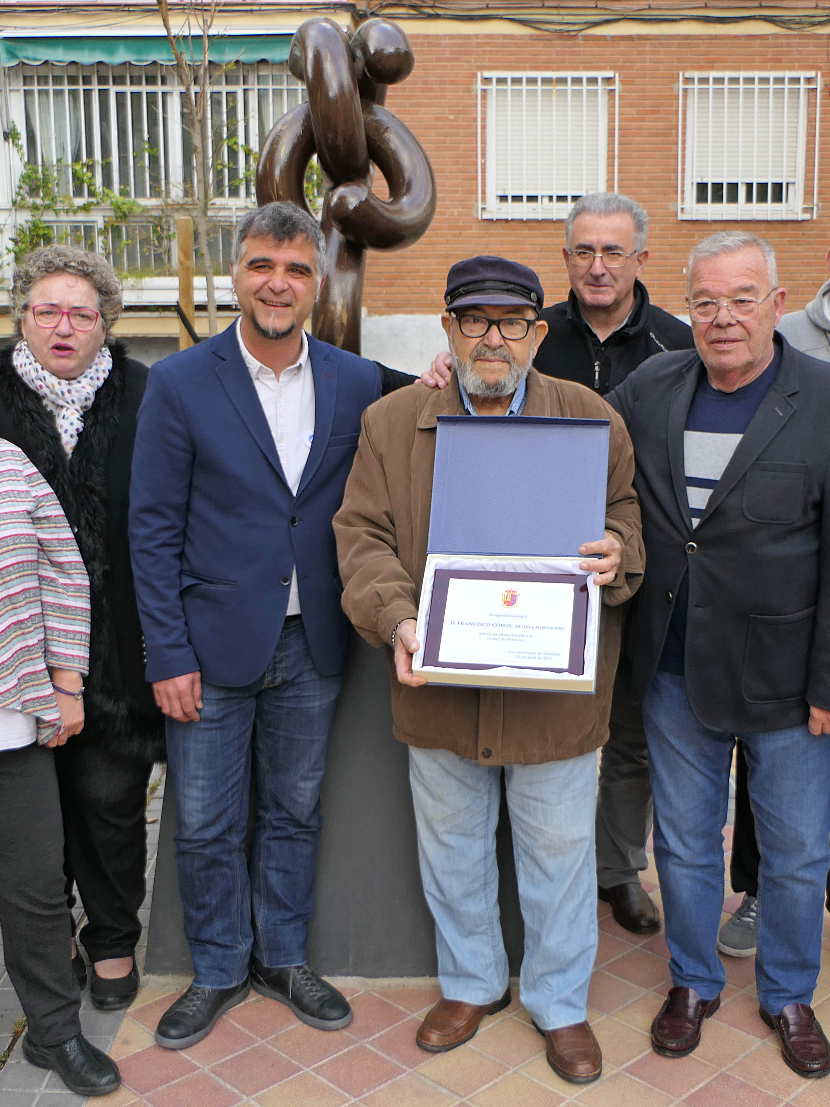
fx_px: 1407
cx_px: 434
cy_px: 552
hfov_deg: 32.9
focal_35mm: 44
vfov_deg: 42.9
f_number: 3.1
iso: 125
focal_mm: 10.9
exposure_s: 1/160
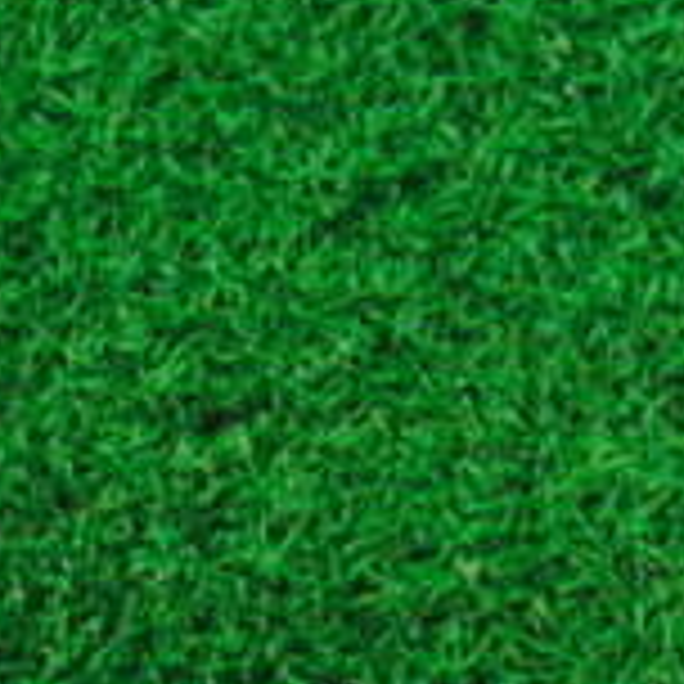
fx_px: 3085
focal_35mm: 138
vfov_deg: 12.2
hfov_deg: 12.4
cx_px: -72
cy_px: 940
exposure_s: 1/320
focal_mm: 6.42
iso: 3200
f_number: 3.6
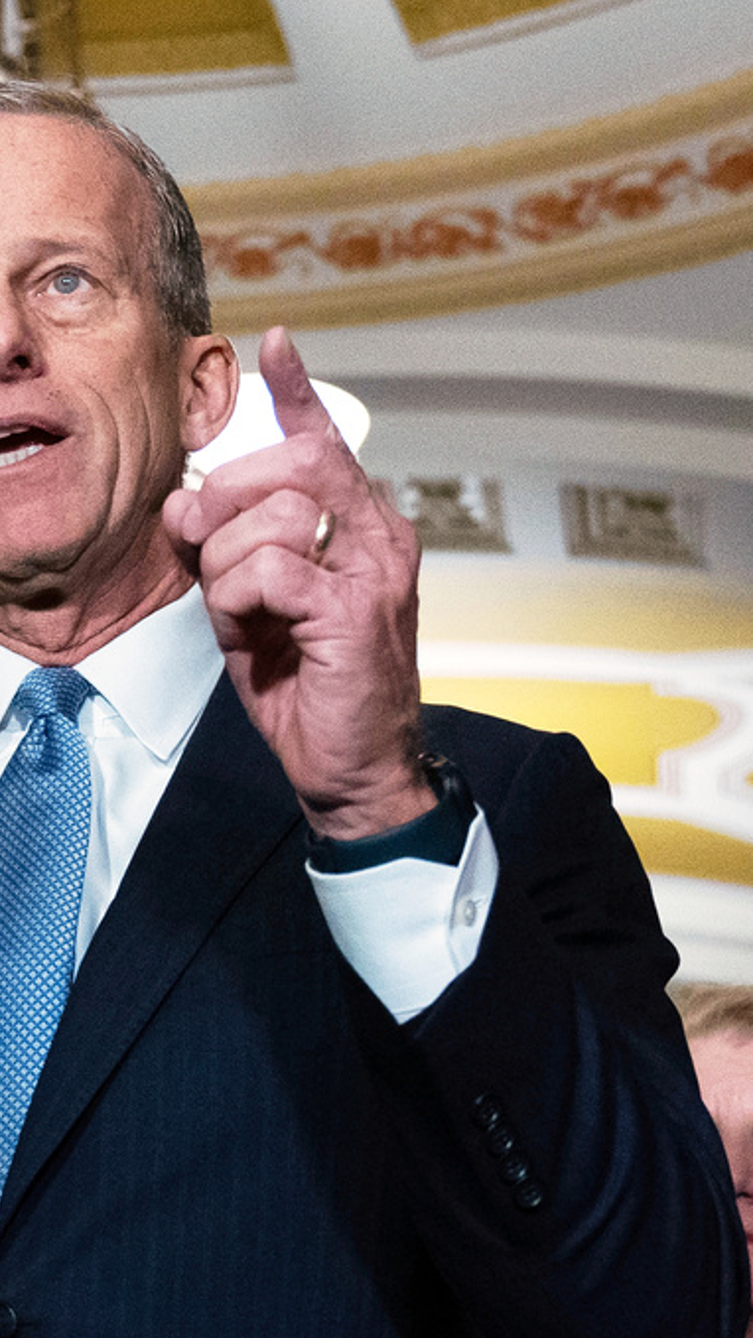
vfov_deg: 42.1
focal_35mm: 49
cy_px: 669
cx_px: 37
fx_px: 1739
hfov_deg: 23.6
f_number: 3.5
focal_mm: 31
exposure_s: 1/320
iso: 4000
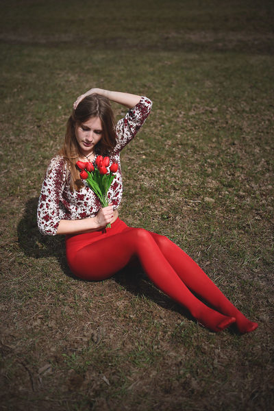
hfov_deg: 27.0
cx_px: 137
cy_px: 206
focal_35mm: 50
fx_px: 571
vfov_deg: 39.6
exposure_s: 1/3200
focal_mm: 50
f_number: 2.5
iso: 80
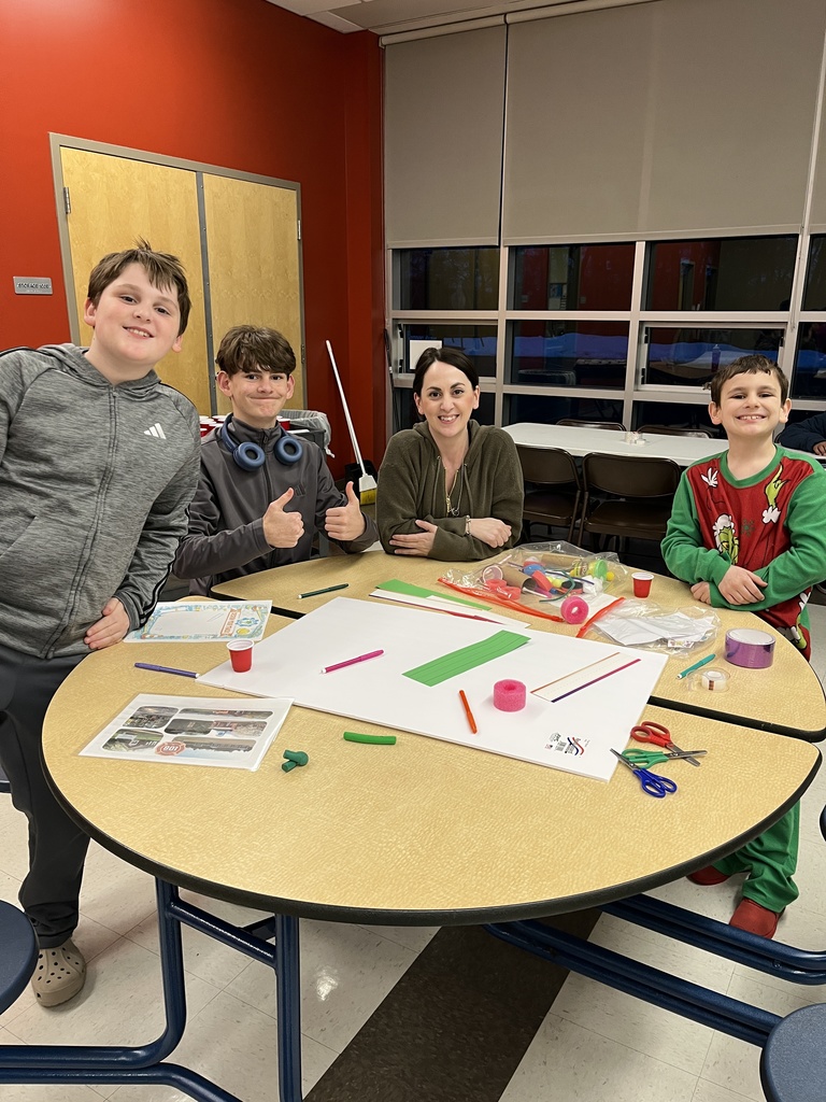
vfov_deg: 67.3
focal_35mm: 26
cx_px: 413
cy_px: 551
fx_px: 827
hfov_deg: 53.1
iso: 100
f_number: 1.6
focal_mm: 5.1
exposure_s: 1/60
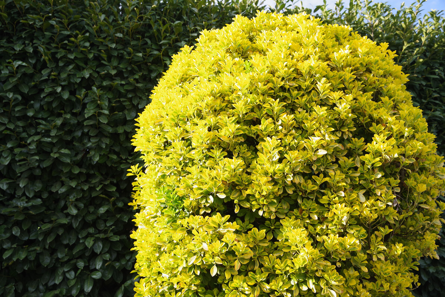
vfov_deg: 42.4
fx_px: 383
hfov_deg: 60.3
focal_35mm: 31
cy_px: 148
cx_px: 222
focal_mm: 31
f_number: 5.6
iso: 200
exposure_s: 1/100
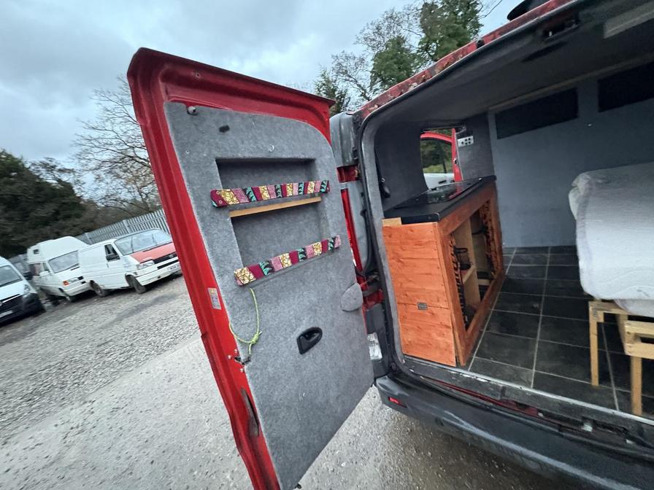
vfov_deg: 85.7
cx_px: 327
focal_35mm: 14
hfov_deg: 102.1
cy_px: 245
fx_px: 265
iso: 1000
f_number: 2.2
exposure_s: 1/37
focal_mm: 2.22
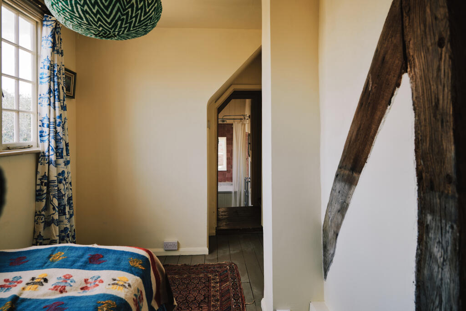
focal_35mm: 24
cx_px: 233
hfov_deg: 73.7
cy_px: 156
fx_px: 311
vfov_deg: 53.1
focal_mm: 24
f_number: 5
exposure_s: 1/40
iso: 100
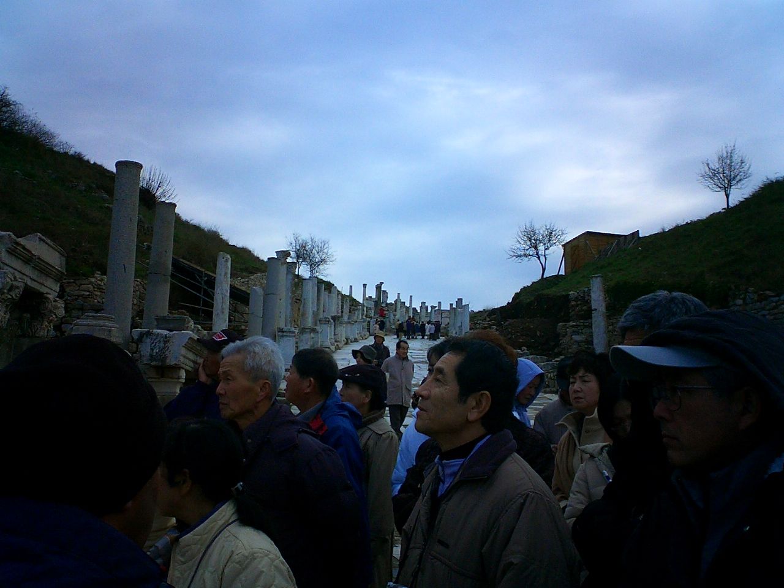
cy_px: 294
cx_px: 392
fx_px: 838
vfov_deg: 38.7
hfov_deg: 50.1
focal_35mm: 37
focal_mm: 5.6
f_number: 3.5
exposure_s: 1/1600
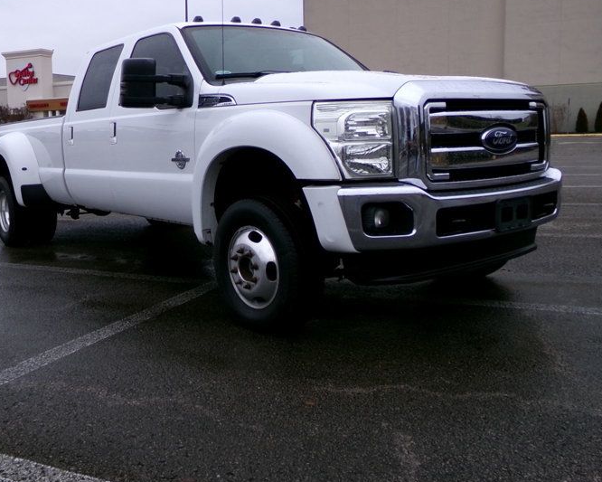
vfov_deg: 41.1
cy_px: 203
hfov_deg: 49.9
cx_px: 240
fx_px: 642
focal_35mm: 36
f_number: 3.7
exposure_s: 1/200
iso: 100
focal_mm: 4.3
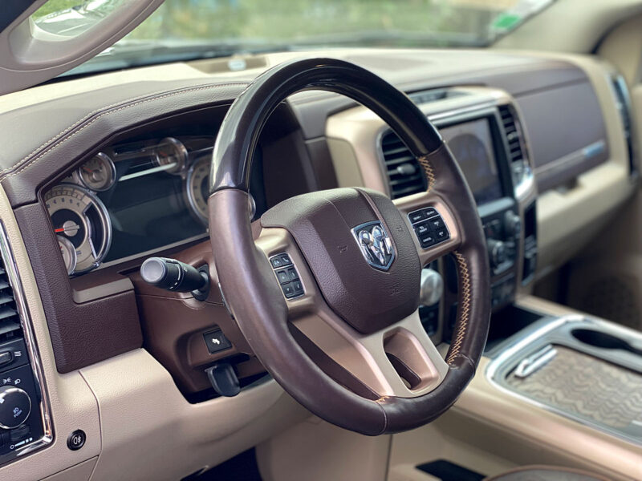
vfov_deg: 28.0
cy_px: 240
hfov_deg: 36.8
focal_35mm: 52
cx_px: 321
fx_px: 964
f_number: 2
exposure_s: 1/122
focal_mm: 6
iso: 64
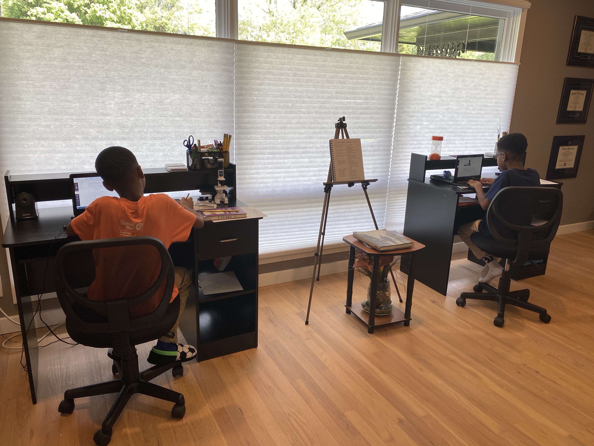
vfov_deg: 53.1
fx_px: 446
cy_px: 223
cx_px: 297
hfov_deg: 67.3
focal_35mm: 26
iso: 50
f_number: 1.8
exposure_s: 1/120
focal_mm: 4.25
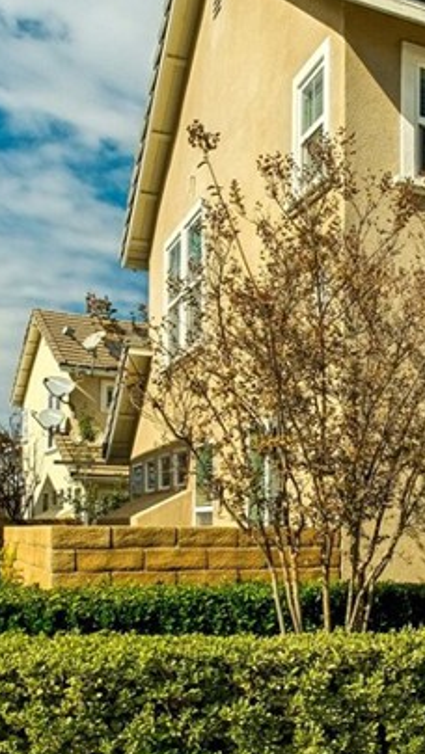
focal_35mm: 45
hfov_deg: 23.8
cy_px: 456
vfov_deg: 45.2
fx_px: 901
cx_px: 531
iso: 400
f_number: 8
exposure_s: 1/1100
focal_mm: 11.3
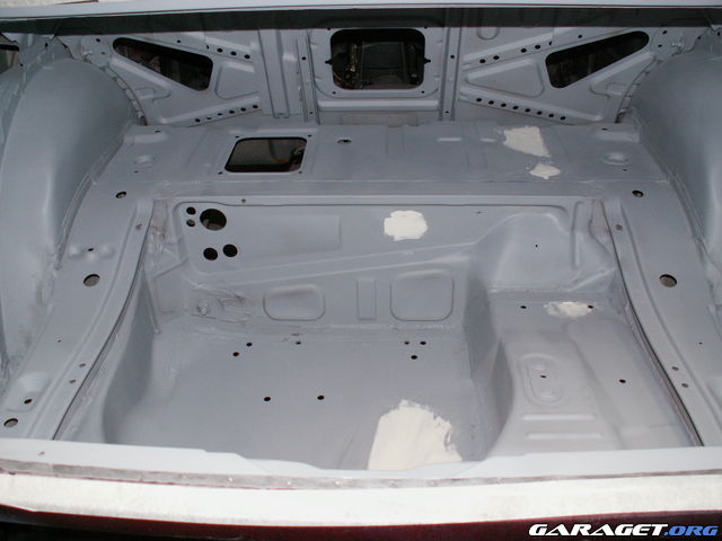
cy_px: 270
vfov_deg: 40.7
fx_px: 730
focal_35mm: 35
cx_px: 361
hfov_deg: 52.6
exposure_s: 1/40
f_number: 2.8
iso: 160
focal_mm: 5.86
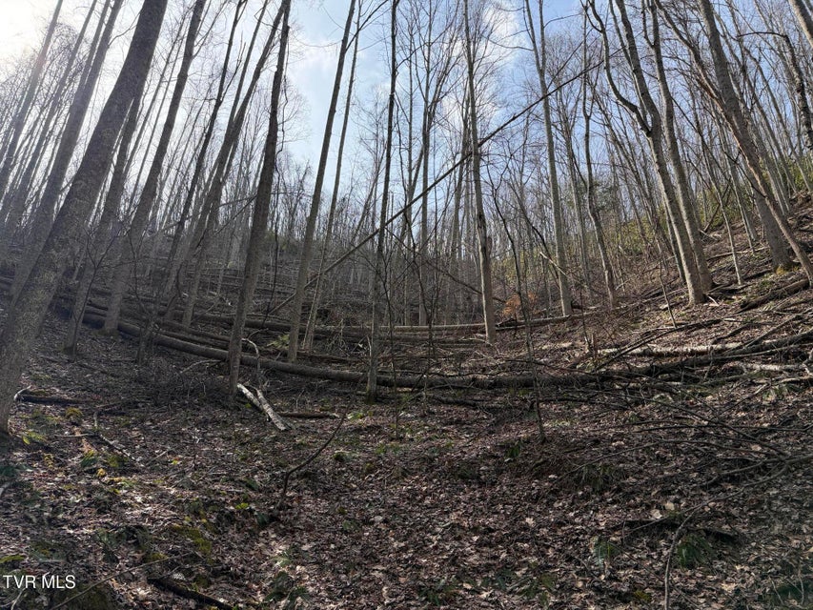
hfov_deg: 71.6
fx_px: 564
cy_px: 305
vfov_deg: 56.8
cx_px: 406
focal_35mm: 24
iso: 100
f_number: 1.78
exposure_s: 1/3145
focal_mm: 6.76
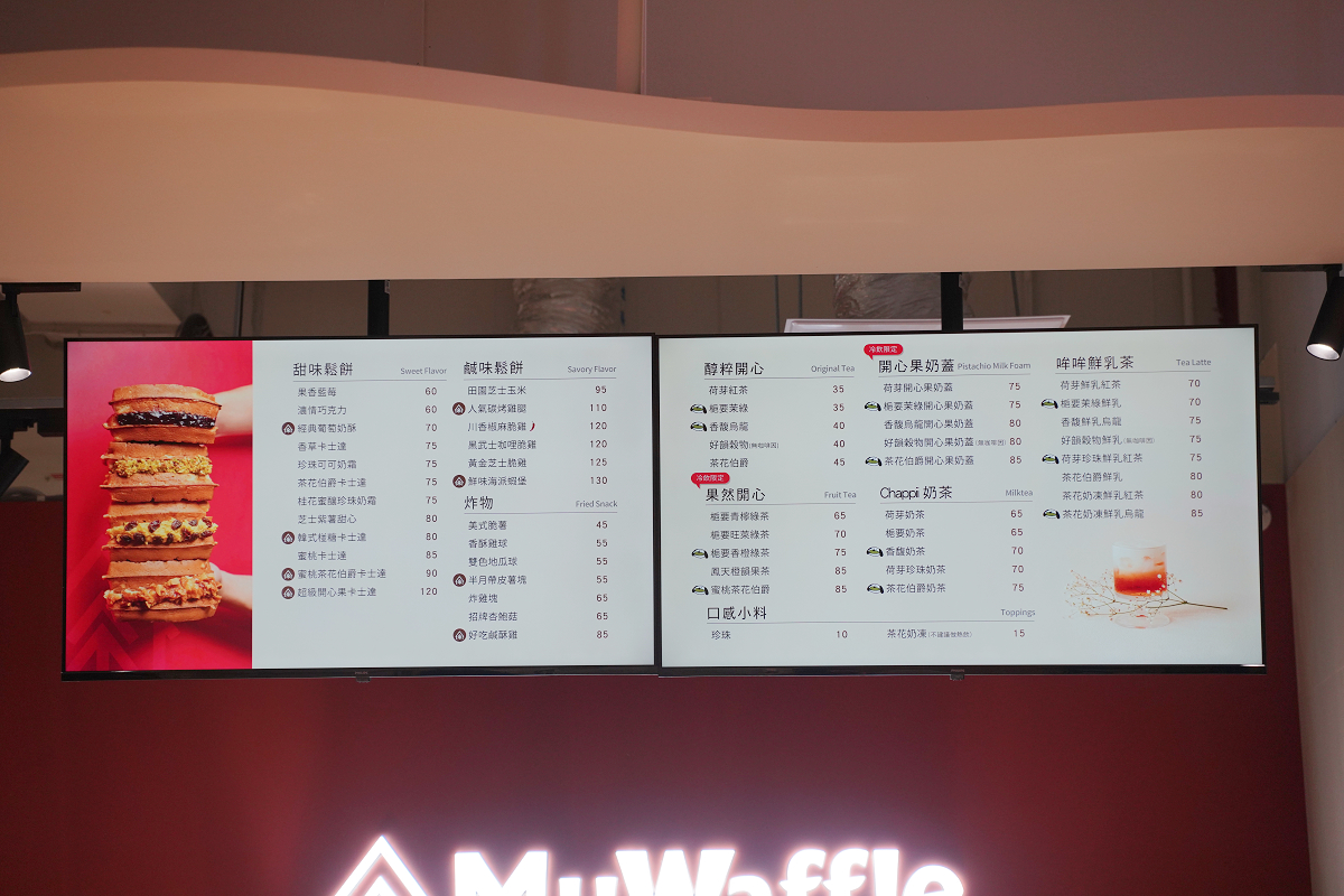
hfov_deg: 27.0
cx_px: 672
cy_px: 448
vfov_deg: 18.2
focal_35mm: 75
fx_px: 2800
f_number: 4
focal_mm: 75
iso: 1000
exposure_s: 1/160
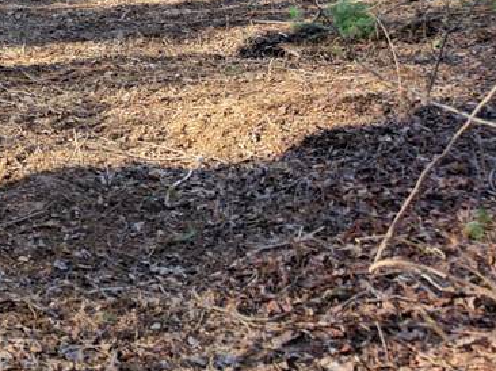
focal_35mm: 84
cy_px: -103
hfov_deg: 19.8
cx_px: -274
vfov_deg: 16.6
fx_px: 1203
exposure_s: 1/180
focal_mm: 8.67
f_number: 1.8
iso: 100
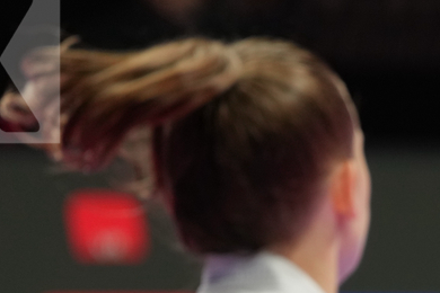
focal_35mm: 820
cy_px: 375
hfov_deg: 2.5
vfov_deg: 1.7
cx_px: 575
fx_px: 10021
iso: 800
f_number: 2.8
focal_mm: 200
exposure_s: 1/1000
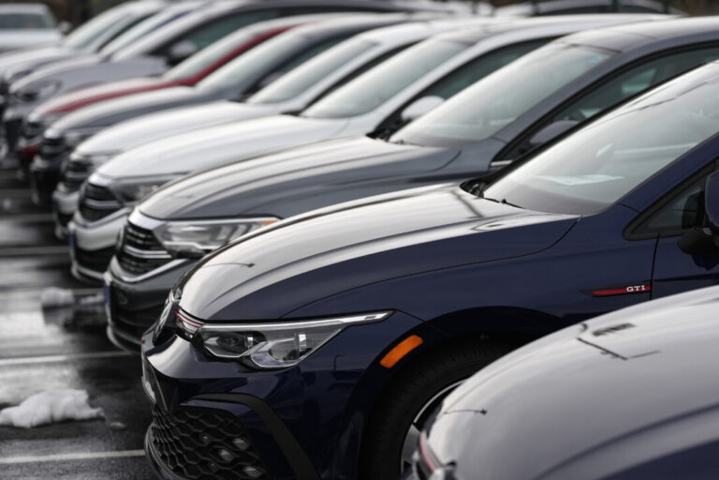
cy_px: 240
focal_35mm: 117
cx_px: 360
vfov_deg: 11.7
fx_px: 2337
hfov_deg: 17.5
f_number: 3.2
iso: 400
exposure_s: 1/640
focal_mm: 117
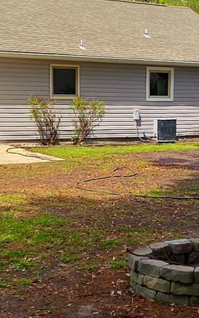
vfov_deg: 27.5
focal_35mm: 75
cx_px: 135
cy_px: 178
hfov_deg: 17.3
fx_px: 651
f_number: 1.9
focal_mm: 2.2
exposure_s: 1/1686
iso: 40
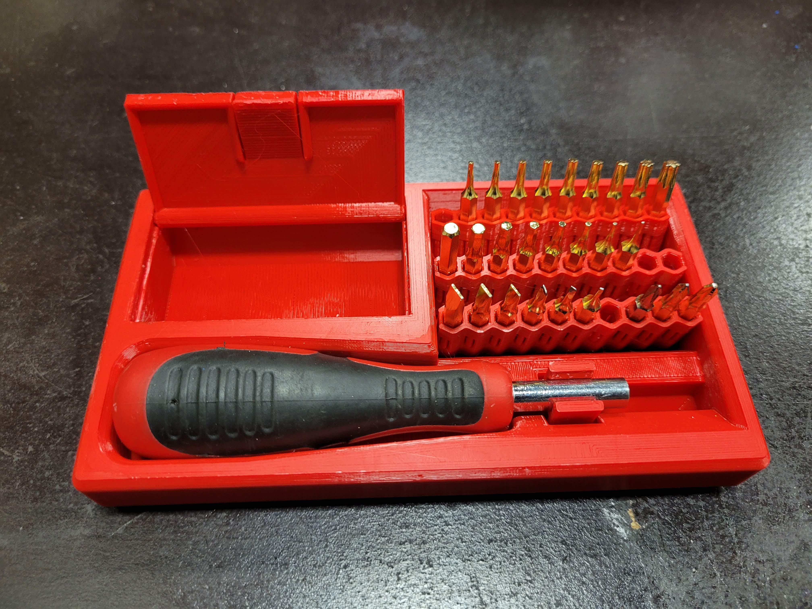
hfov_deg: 67.3
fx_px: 610
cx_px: 406
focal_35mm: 26
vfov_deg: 53.1
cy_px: 304
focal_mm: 5.4
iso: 200
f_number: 1.8
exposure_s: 1/39
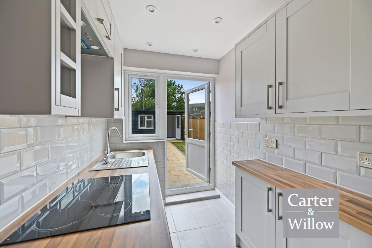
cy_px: 124
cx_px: 186
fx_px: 145
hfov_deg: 104.2
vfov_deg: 81.2
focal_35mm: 14
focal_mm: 14
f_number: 7.1
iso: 100
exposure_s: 1/5
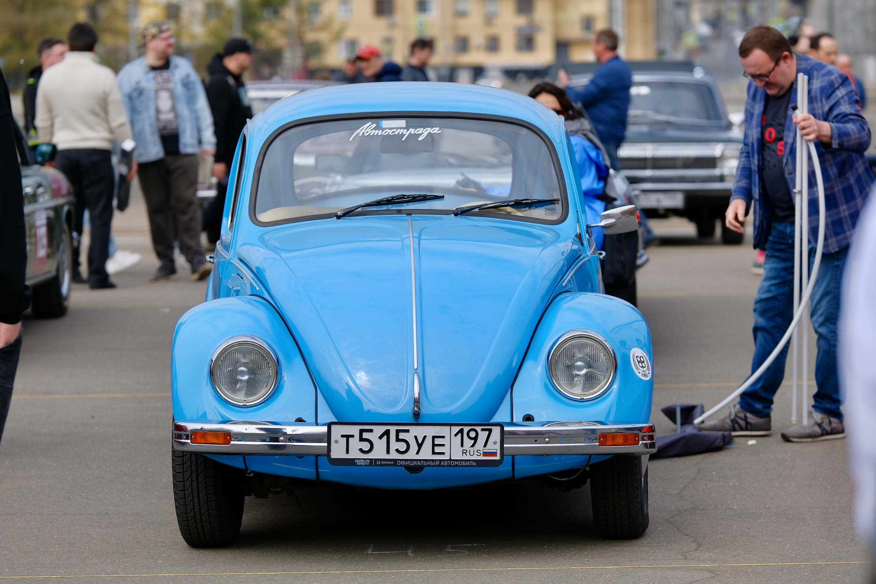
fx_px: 2750
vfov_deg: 12.1
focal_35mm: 113
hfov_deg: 18.1
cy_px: 292
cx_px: 438
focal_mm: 75
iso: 160
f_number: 2.2
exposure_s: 1/4400
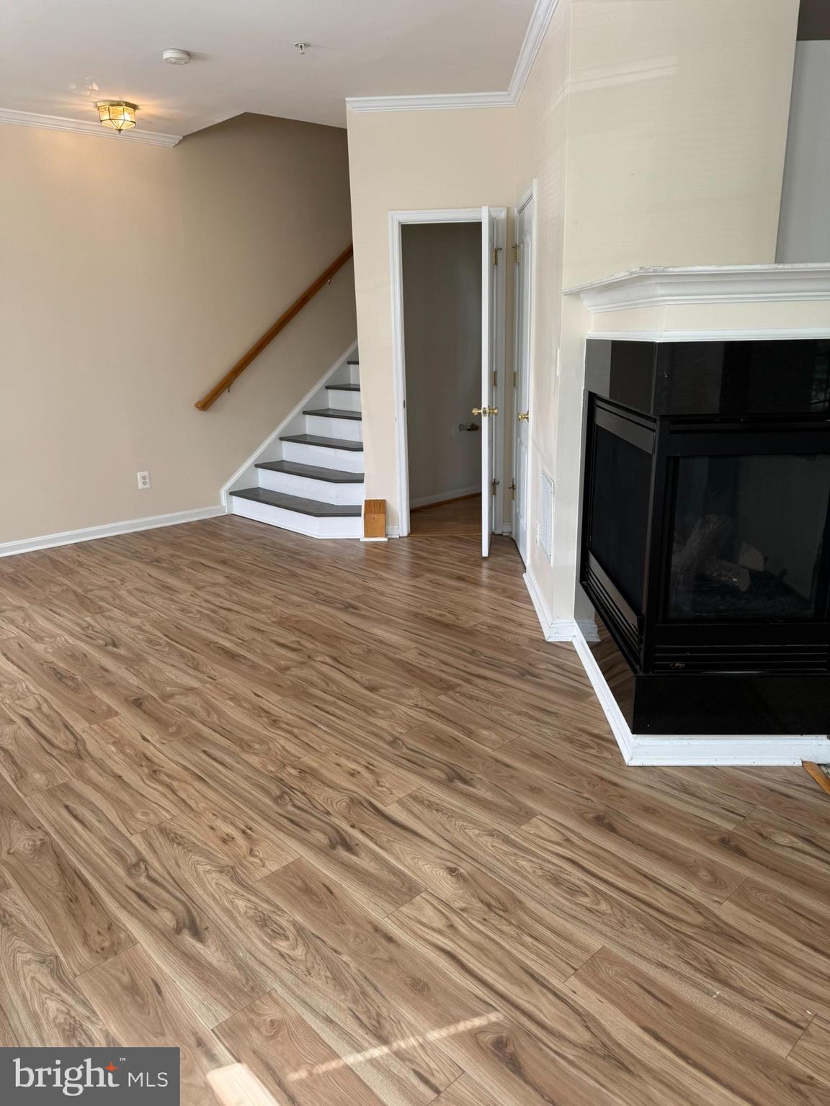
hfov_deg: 56.8
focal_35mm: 24
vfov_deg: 71.6
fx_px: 767
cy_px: 553
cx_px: 415
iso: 64
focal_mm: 6.76
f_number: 1.78
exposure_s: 1/134
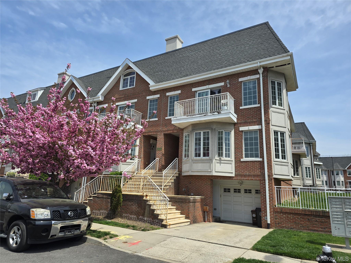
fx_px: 233
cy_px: 132
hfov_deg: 73.9
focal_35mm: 23
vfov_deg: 58.9
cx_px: 176
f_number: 1.7
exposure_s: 1/907
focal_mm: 6.3
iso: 12
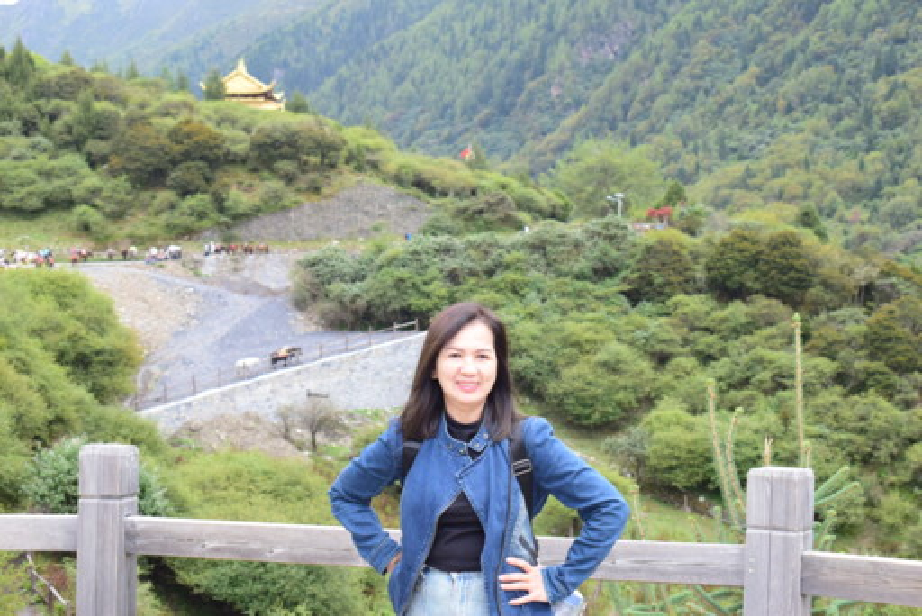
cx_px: 461
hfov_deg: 33.4
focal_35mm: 60
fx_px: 1537
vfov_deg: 22.7
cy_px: 308
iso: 1000
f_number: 8
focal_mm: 40
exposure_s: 1/250
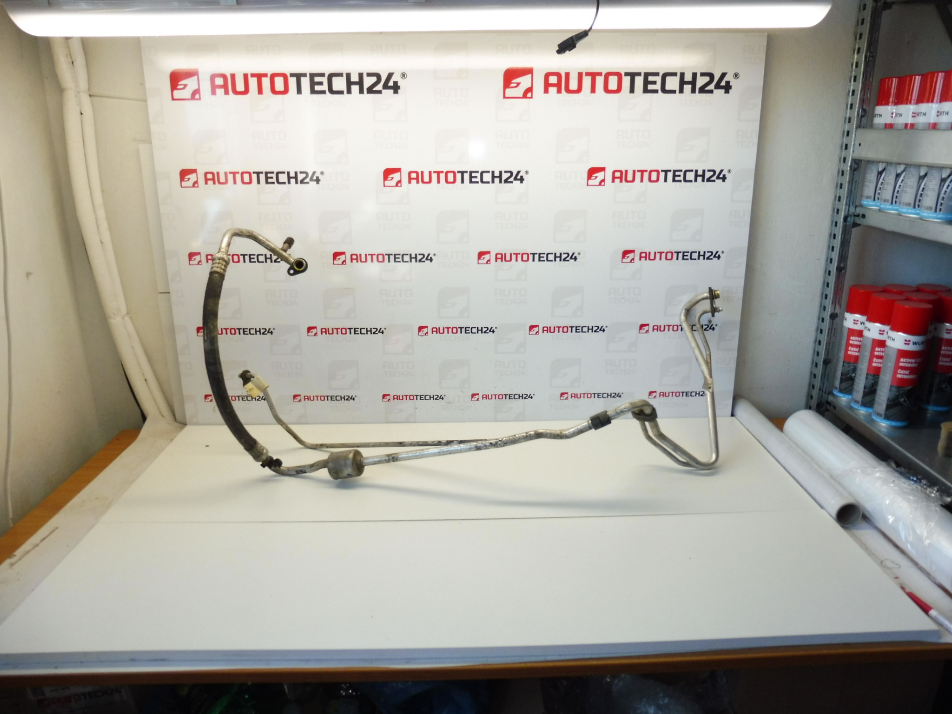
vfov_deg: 54.9
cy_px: 357
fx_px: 688
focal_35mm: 25
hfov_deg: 69.4
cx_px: 476
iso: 200
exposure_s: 1/125
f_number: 3.5
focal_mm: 4.4
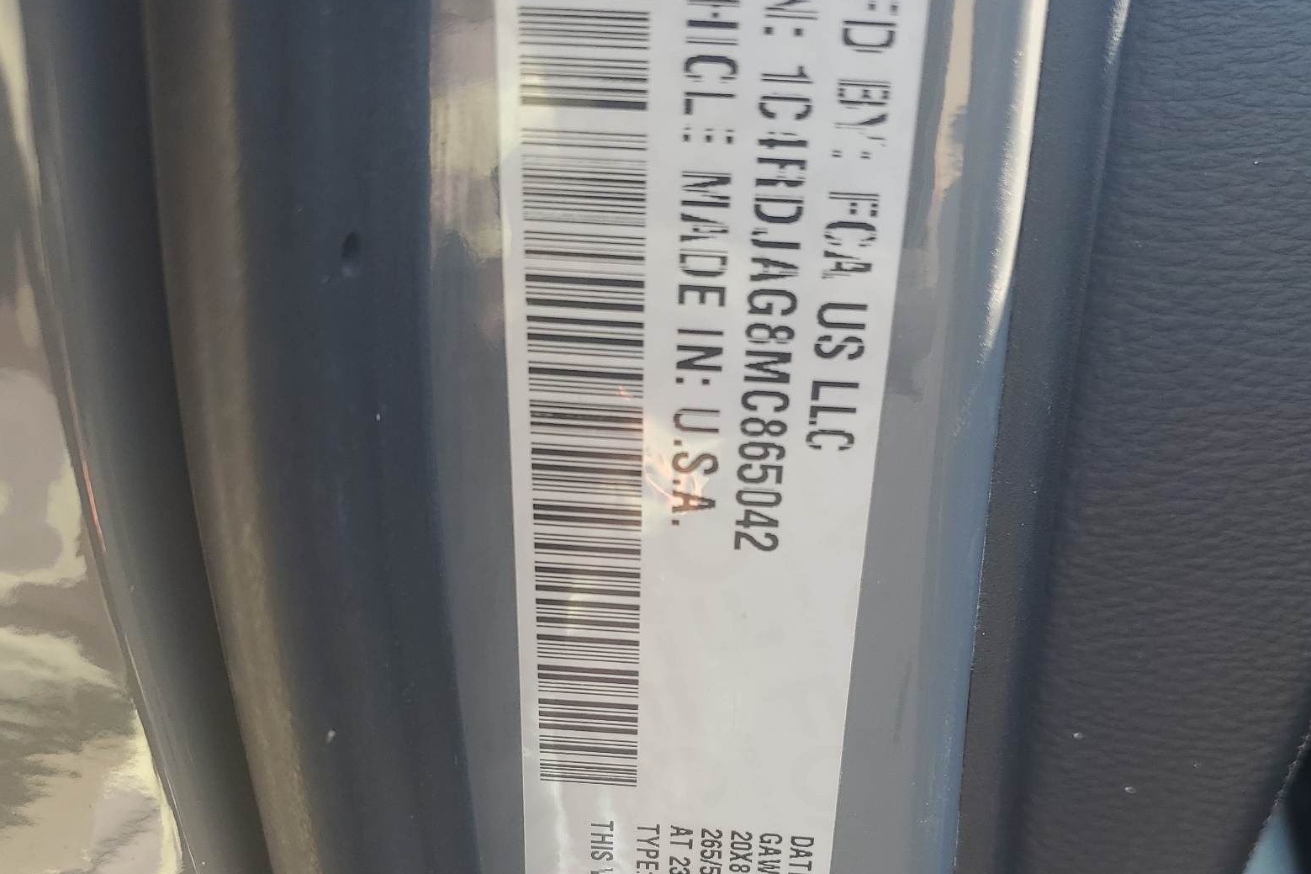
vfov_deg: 35.4
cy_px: 620
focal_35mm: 37
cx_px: 661
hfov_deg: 51.9
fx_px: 1347
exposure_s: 1/213
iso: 50
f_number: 1.5
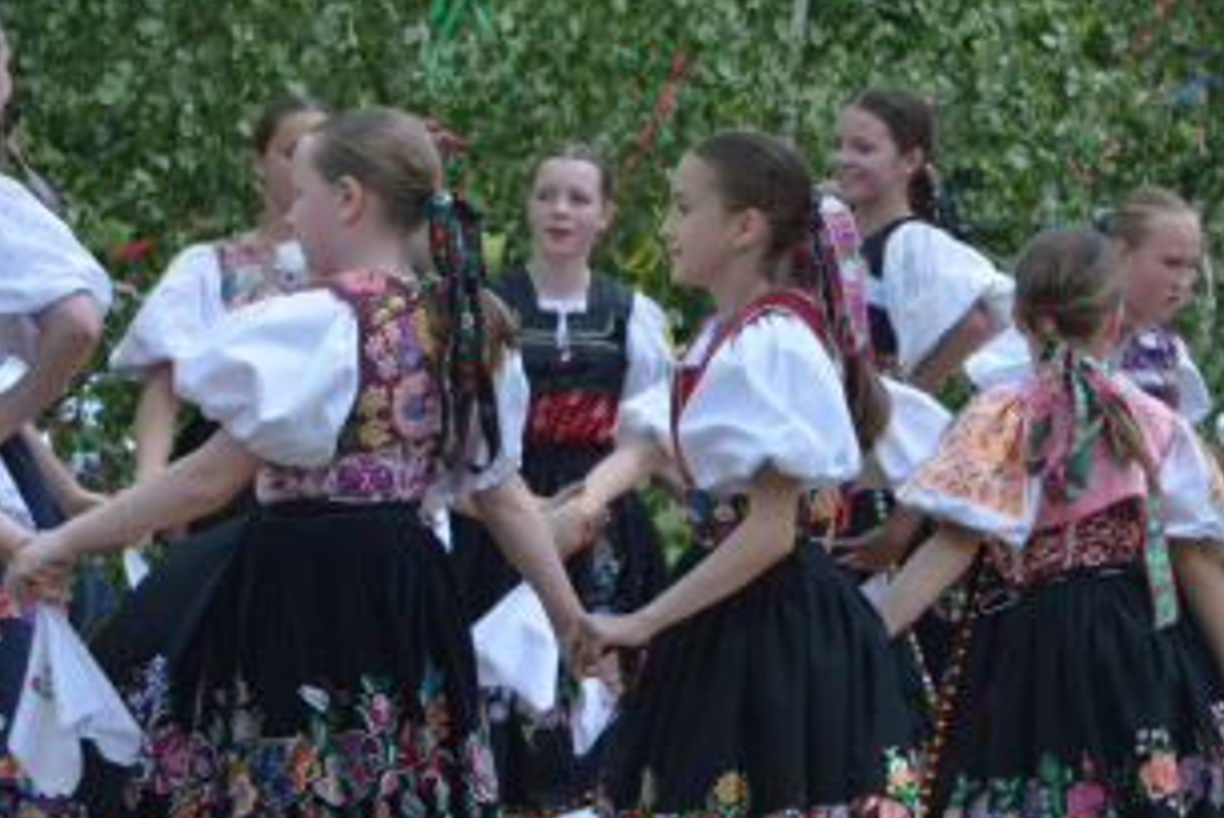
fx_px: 6026
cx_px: 843
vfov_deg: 7.8
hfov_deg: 11.6
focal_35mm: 177
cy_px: 465
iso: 100
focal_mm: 55
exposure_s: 1/320
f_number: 5.6
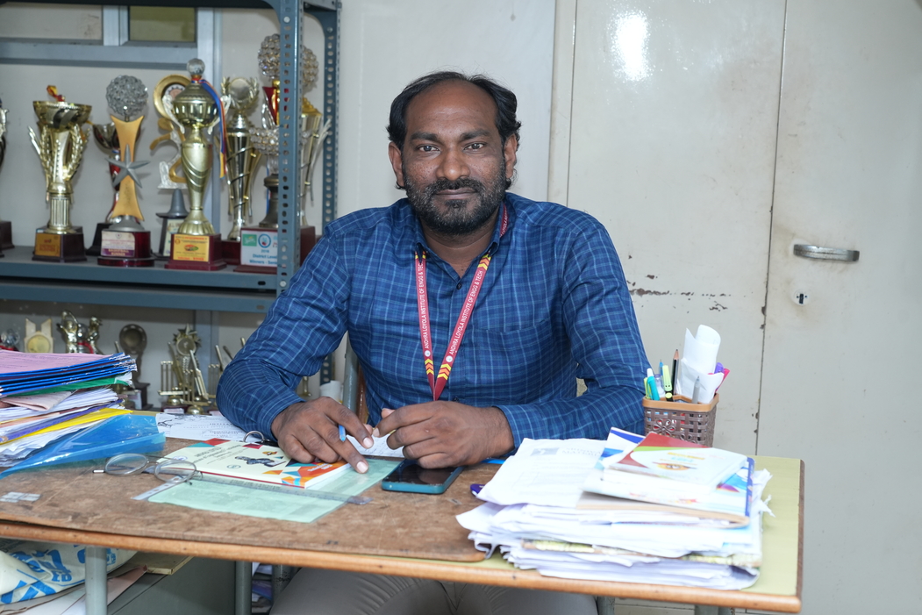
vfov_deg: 25.1
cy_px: 308
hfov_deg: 36.9
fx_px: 1383
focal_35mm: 54
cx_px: 461
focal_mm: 54
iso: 1250
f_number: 5.6
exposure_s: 1/160
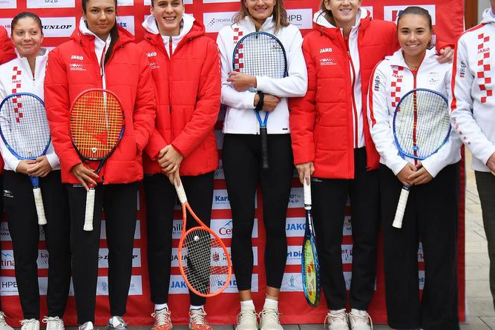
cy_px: 118
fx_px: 990
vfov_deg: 18.9
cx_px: 132
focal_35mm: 72
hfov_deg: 27.7
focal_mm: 30
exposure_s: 1/400
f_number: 5
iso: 220
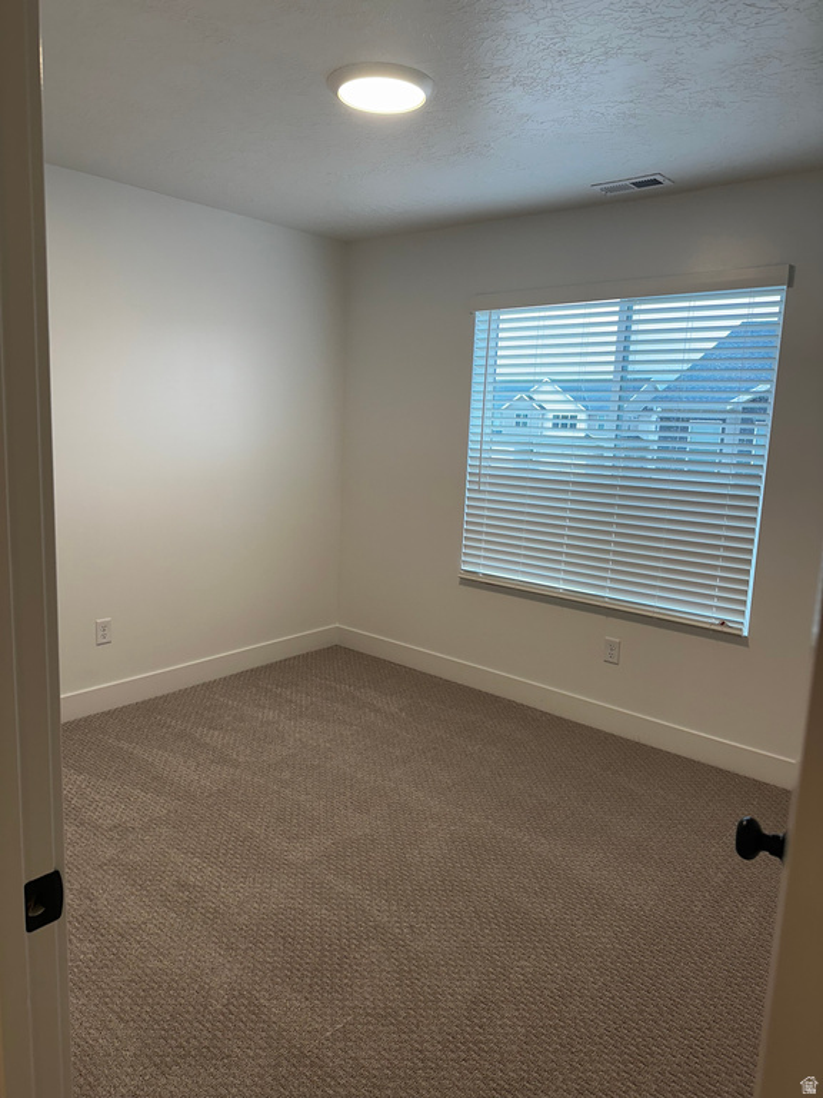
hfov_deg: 56.8
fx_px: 761
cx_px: 412
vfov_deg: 71.6
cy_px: 549
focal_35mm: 24
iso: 50
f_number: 1.78
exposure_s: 1/120
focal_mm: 6.86
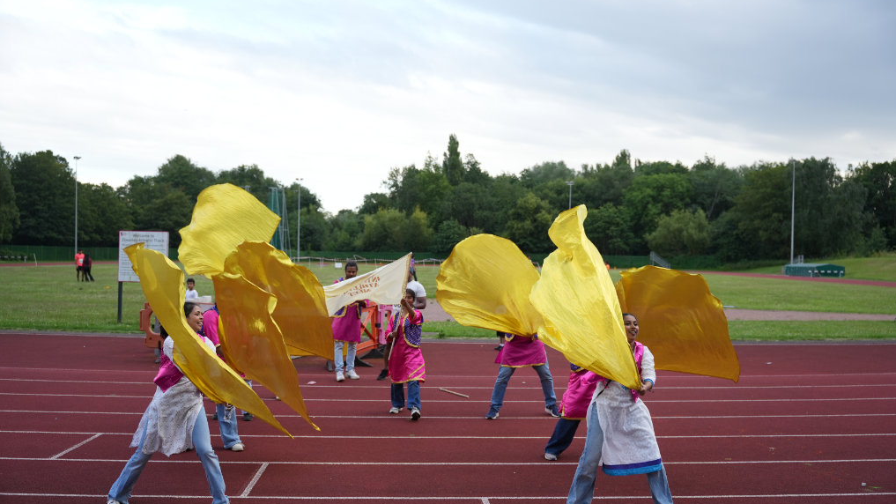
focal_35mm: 40
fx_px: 955
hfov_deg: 50.2
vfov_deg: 29.5
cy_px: 274
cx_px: 449
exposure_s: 1/800
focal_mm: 38.2
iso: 250
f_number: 2.8
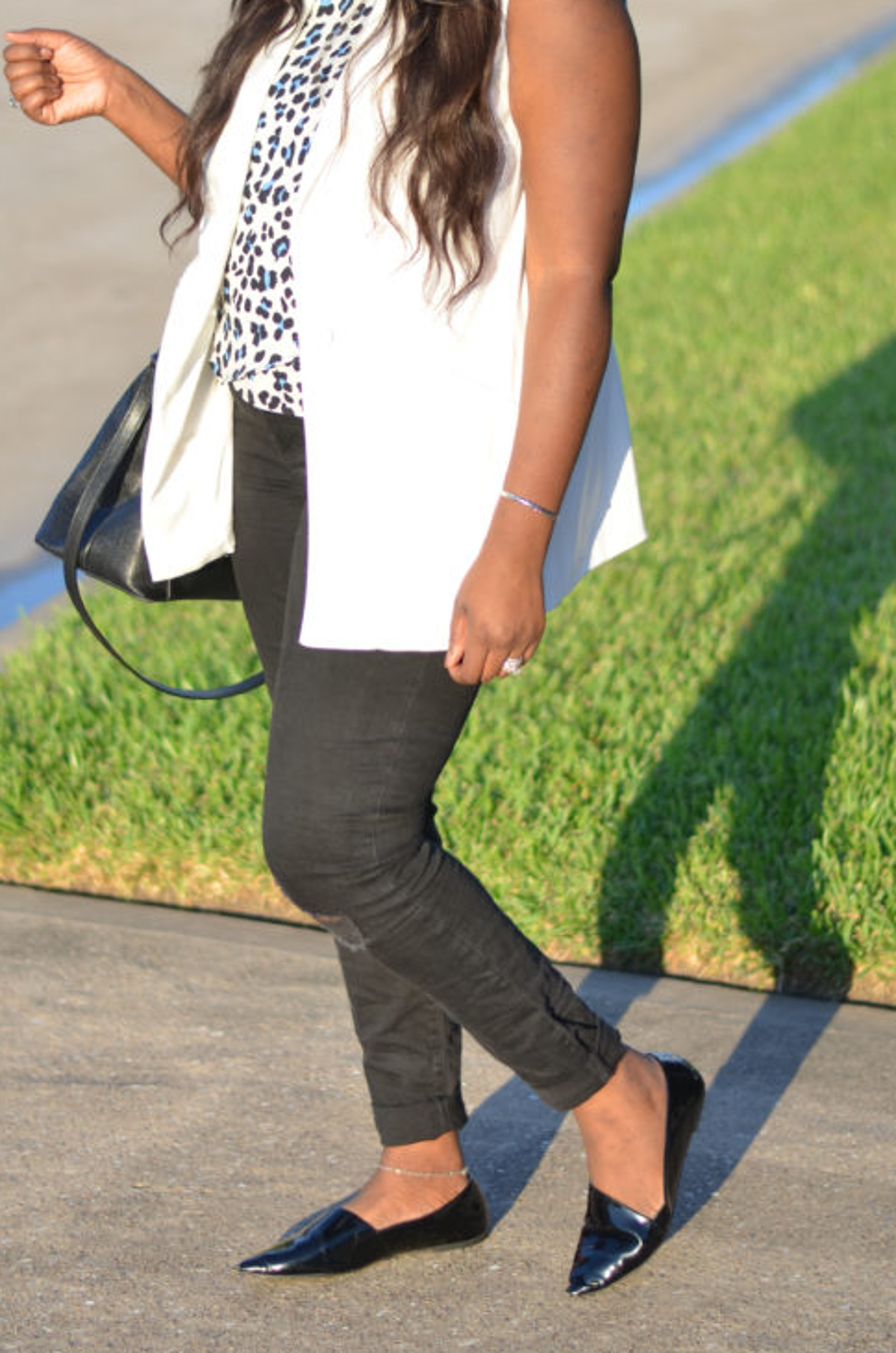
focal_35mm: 105
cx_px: 352
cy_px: 550
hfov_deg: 13.0
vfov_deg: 19.5
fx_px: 3938
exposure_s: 1/1500
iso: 100
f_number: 1.8
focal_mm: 50
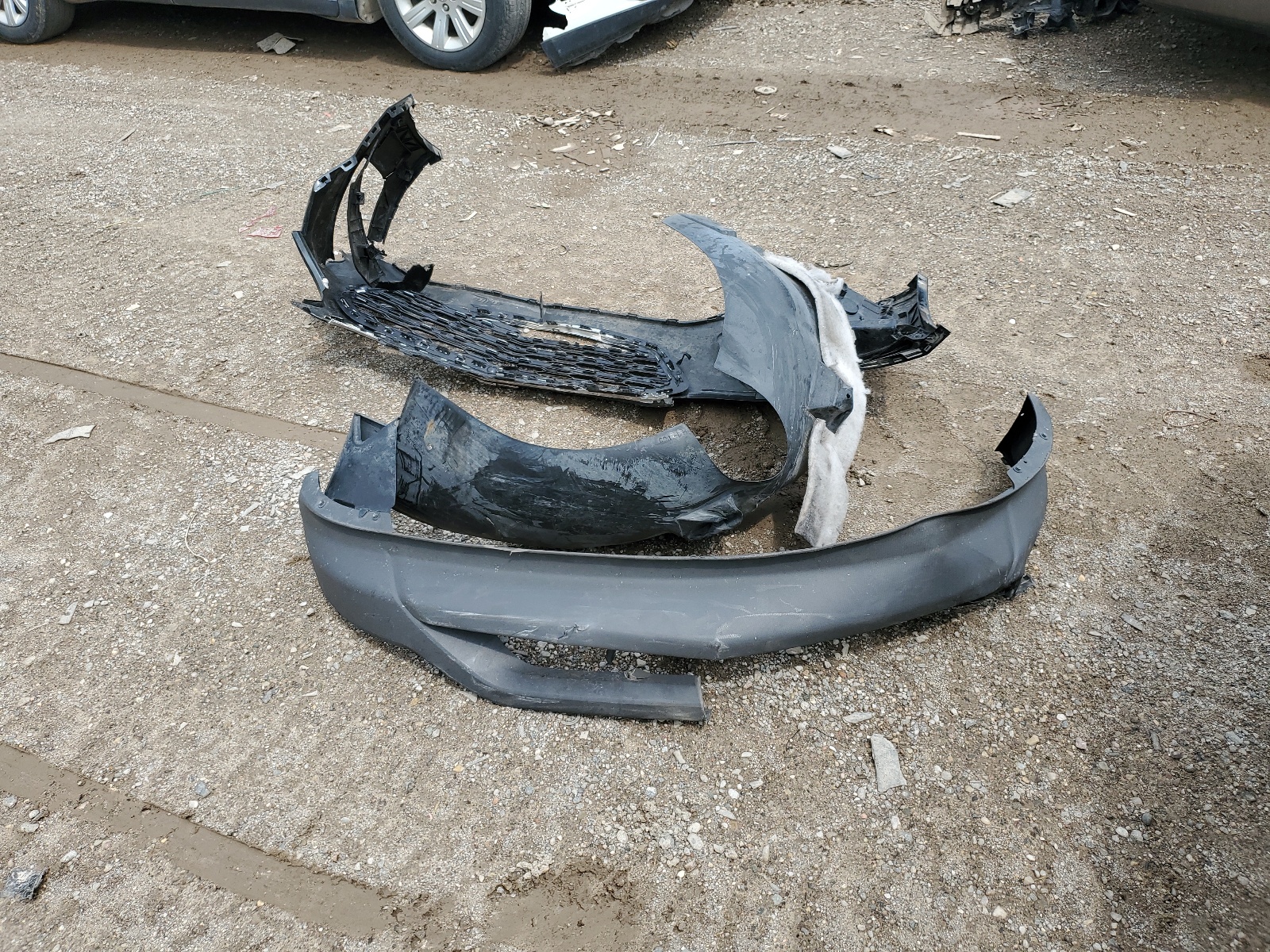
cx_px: 635
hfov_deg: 67.3
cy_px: 476
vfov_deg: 53.1
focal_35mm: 26
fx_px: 954
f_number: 1.5
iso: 50
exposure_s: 1/1429
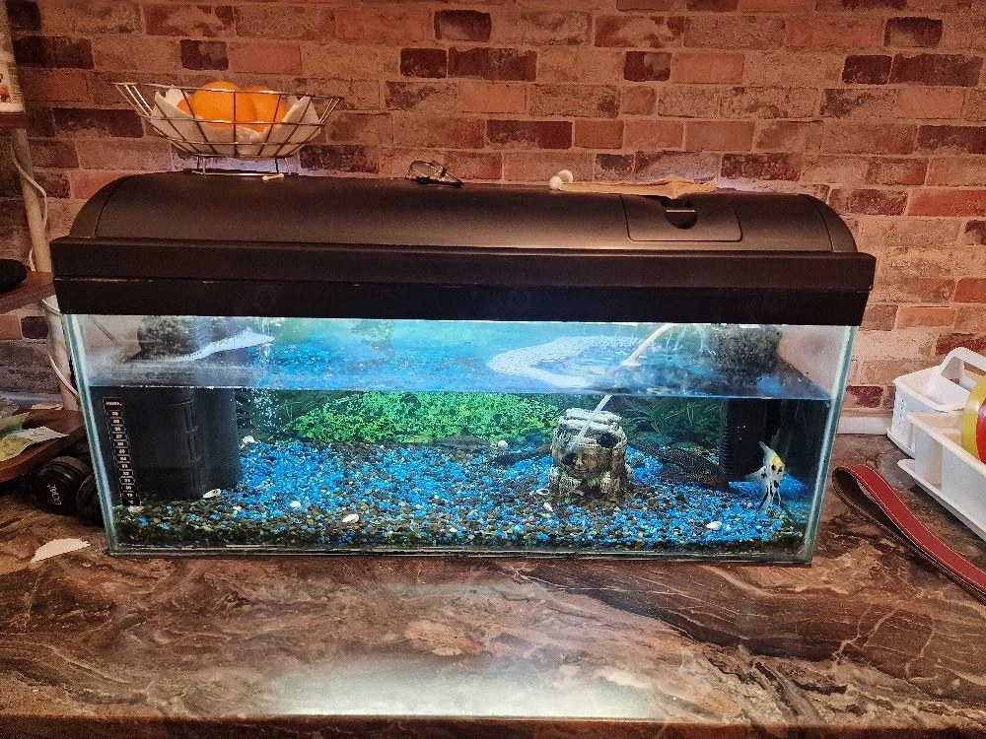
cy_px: 370
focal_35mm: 23
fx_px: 655
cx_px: 493
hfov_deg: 73.9
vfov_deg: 58.9
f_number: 1.8
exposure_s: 1/100
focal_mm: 6.4
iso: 800
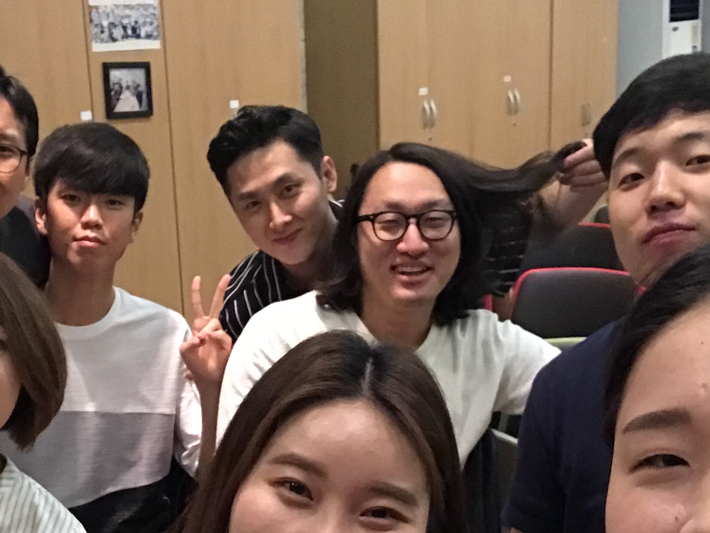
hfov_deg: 31.8
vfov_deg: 23.7
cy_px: 494
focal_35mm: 60
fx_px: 1231
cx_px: 216
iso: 250
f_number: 2.2
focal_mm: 2.87
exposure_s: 1/15
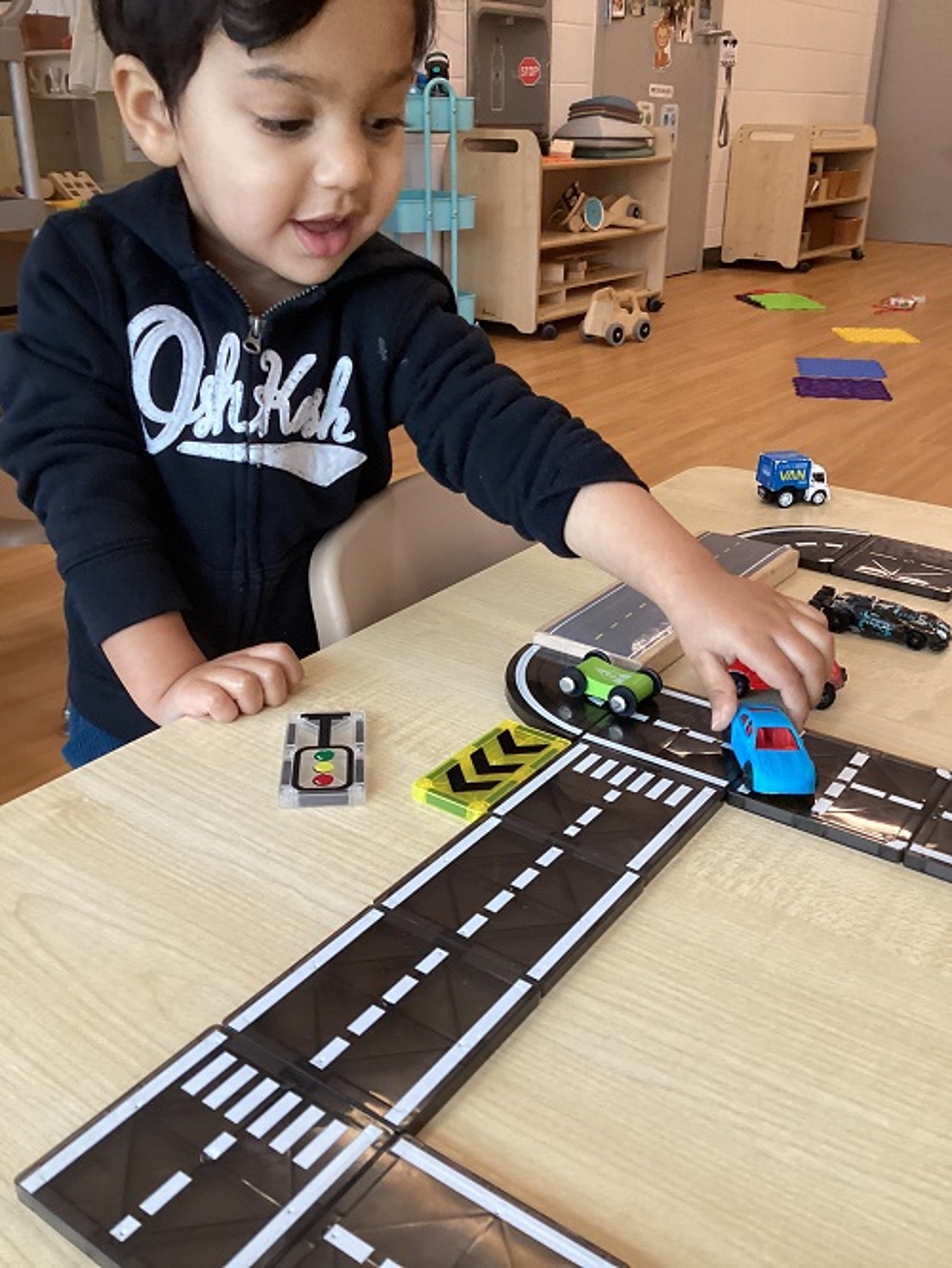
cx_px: 476
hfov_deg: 45.5
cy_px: 634
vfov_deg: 58.3
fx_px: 1136
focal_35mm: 31
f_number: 2.4
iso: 250
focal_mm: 3.3
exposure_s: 1/60
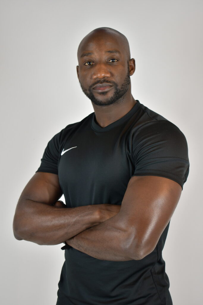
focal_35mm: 52
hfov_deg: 26.0
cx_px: 102
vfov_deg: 38.2
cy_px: 152
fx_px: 440
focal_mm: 35
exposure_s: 1/40
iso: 320
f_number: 4.5
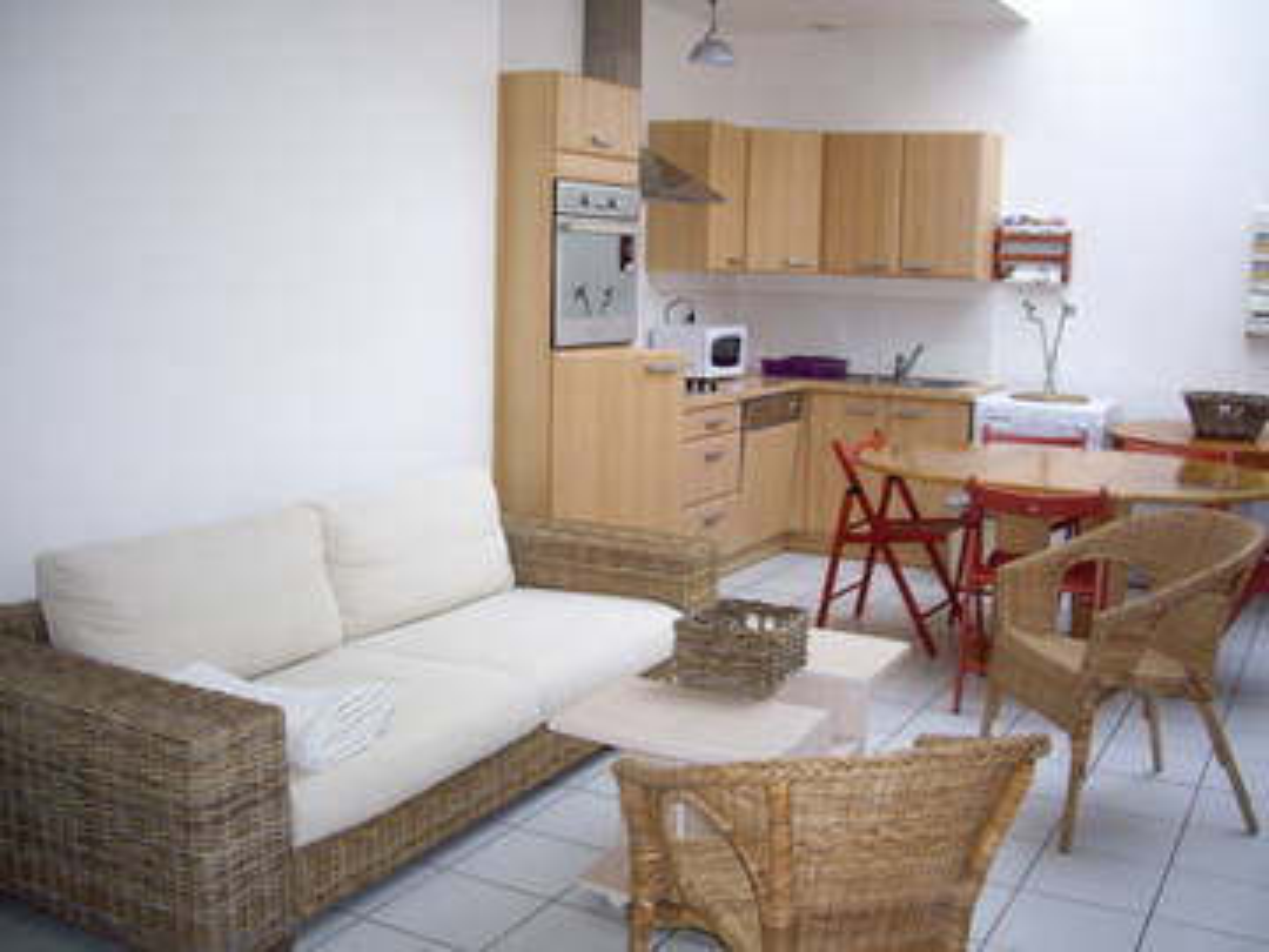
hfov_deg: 49.0
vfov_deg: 37.7
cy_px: 476
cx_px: 634
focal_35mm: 38
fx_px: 1393
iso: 400
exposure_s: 1/40
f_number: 2.8
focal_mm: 7.9
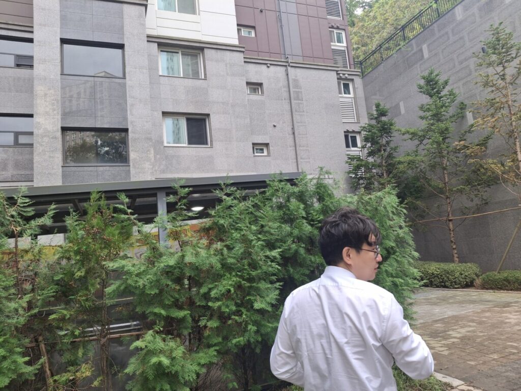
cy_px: 196
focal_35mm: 25
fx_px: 376
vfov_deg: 54.9
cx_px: 260
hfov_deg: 69.4
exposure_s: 1/273
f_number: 1.8
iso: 32
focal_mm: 4.69
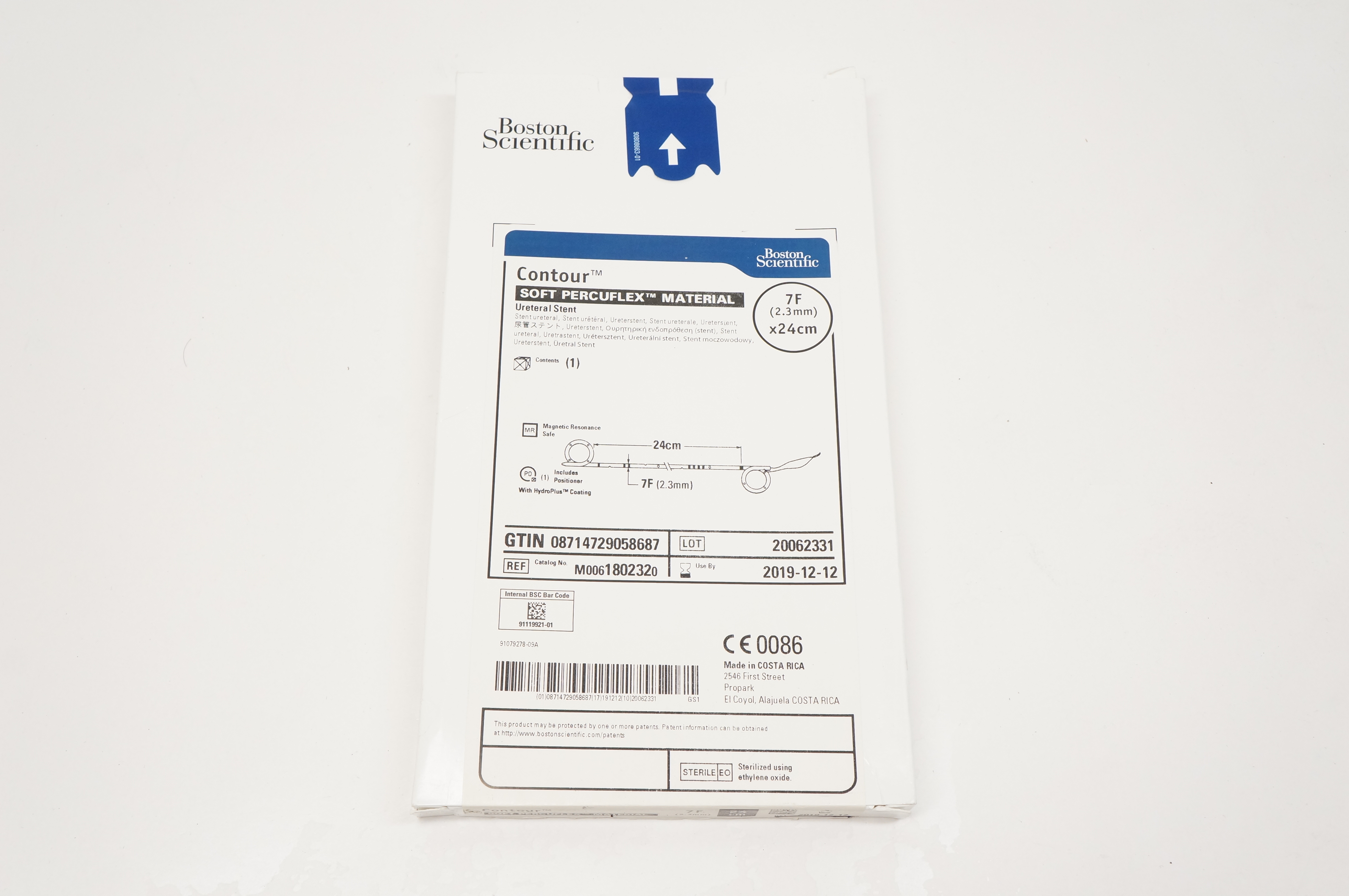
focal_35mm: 38
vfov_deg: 35.4
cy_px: 448
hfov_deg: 51.3
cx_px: 674
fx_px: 1404
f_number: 7.1
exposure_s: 1/100
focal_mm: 25
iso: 800
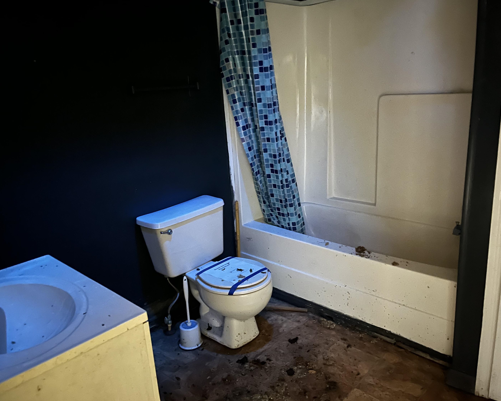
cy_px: 195
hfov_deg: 62.2
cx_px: 267
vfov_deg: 51.5
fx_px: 415
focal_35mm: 28
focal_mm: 5.1
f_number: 1.6
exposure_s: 1/5
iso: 1250
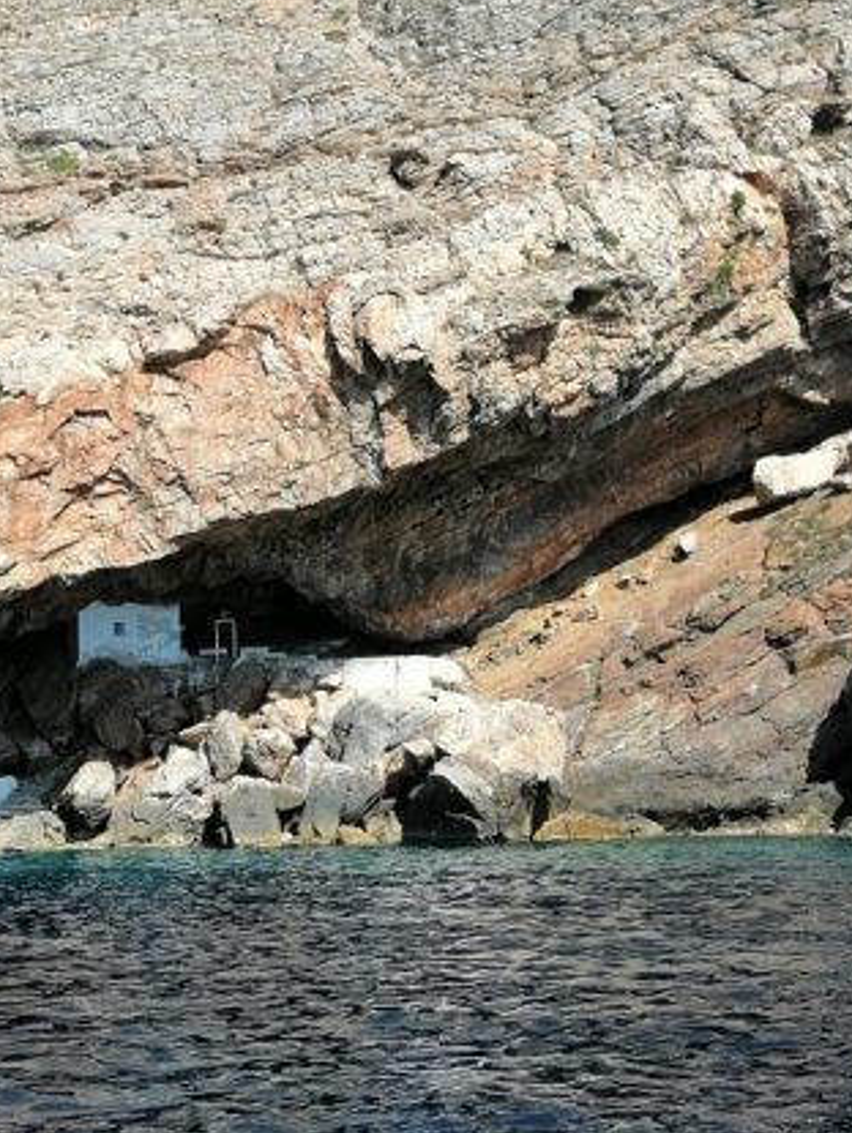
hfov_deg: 27.1
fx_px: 1704
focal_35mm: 52
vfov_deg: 36.7
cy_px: 481
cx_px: 87
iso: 50
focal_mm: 3.95
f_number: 1.8
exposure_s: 1/1147
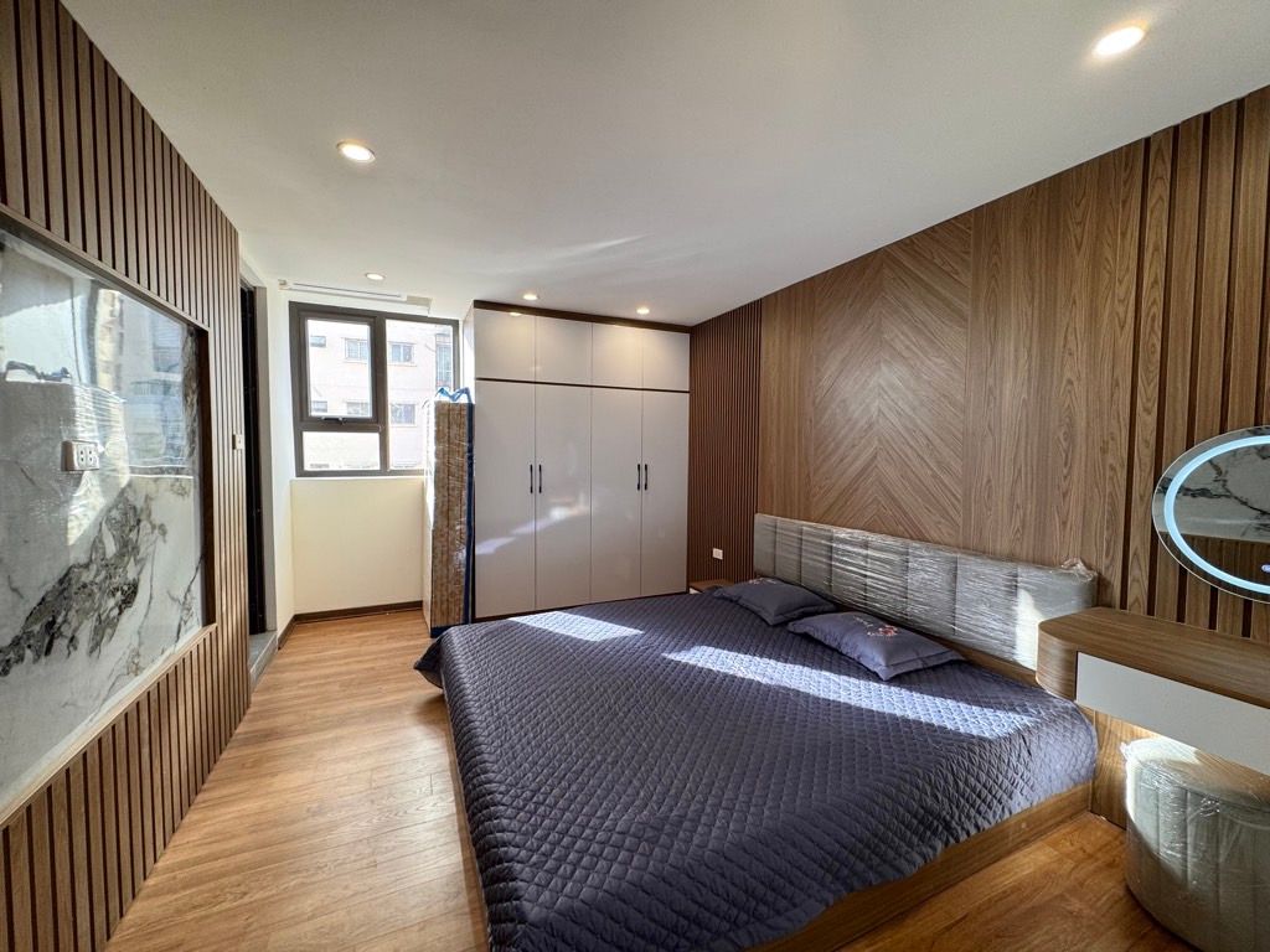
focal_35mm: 14
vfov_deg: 85.7
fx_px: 514
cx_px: 635
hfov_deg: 102.1
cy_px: 476
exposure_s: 1/100
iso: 80
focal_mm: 2.22
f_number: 2.2
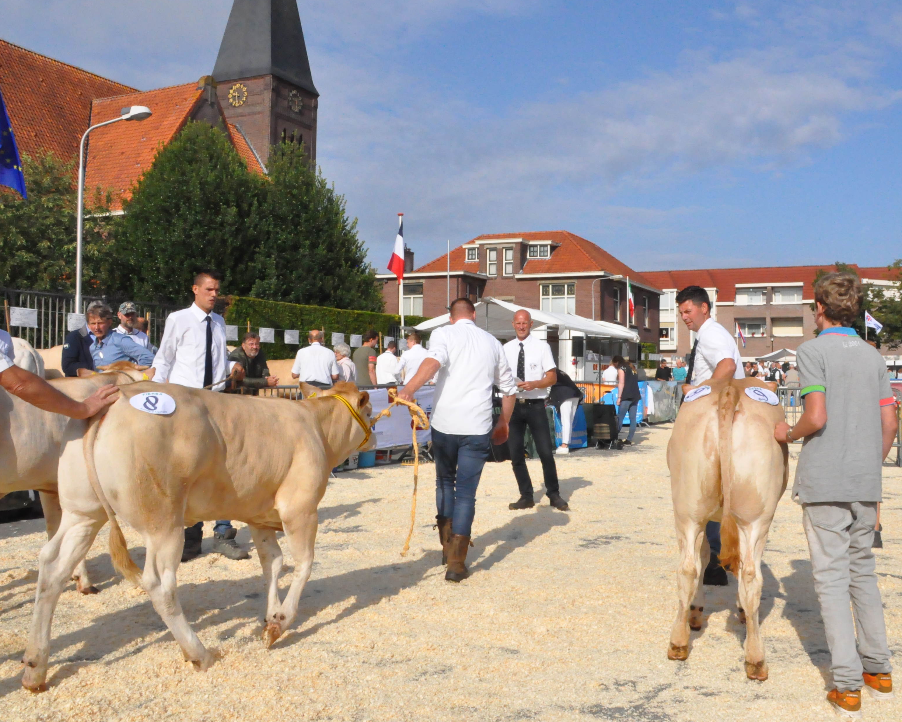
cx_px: 515
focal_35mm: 39
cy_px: 314
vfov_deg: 38.2
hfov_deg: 46.7
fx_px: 1041
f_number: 20
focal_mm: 20
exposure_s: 1/1600
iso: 3200
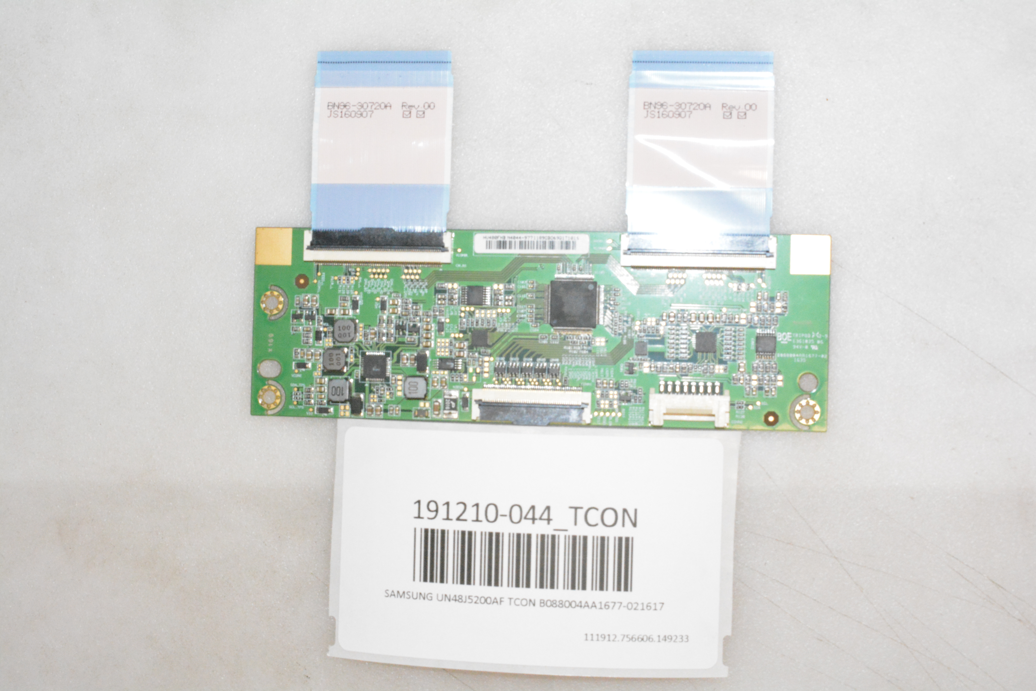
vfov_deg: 28.1
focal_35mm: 48
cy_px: 346
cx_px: 518
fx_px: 1381
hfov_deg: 41.1
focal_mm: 32
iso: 6400
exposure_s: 1/200
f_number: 20
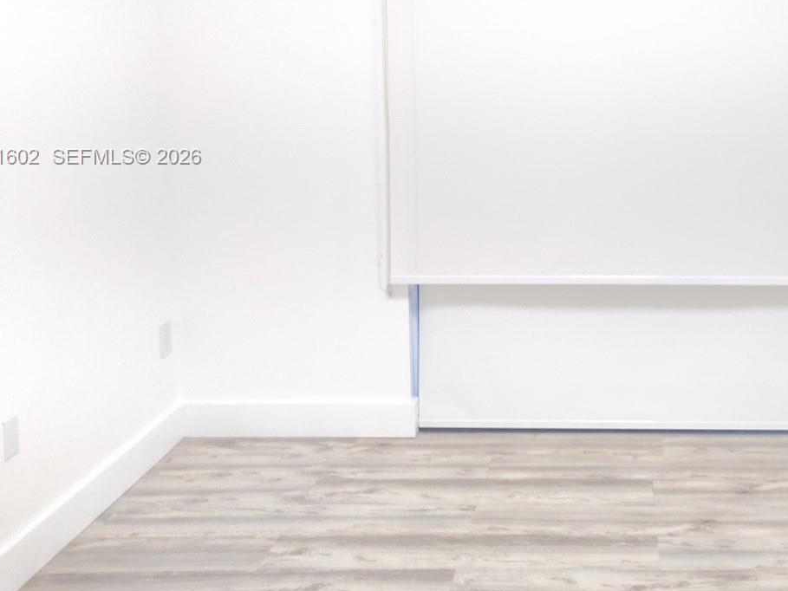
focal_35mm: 44
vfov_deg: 32.3
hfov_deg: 41.2
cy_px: 158
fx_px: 1002
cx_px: 624
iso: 500
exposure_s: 1/50
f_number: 1.7
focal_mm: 4.25
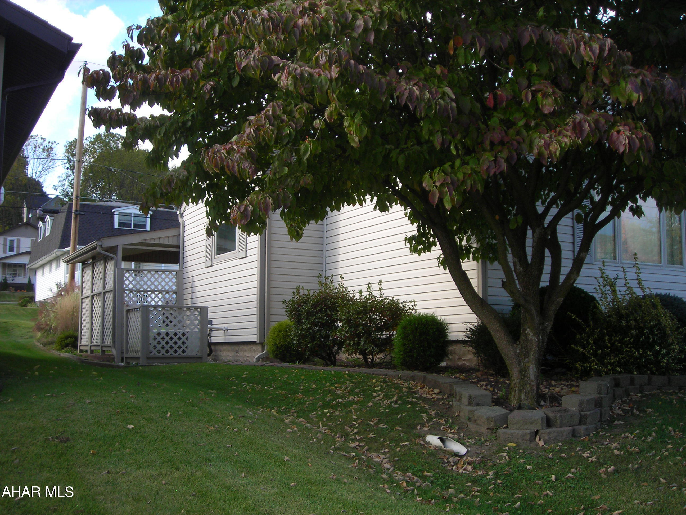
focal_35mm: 38
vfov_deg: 37.7
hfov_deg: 49.0
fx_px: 753
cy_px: 258
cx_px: 343
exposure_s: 1/138
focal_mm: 6.3
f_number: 3.2
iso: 50
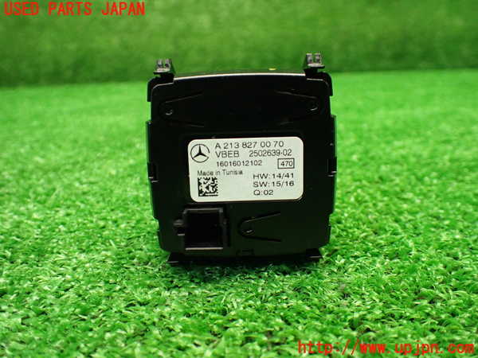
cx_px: 239
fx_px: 414
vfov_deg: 46.8
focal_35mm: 30
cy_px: 179
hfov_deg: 60.0
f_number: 2.3
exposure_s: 1/100
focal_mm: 5.4
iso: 800
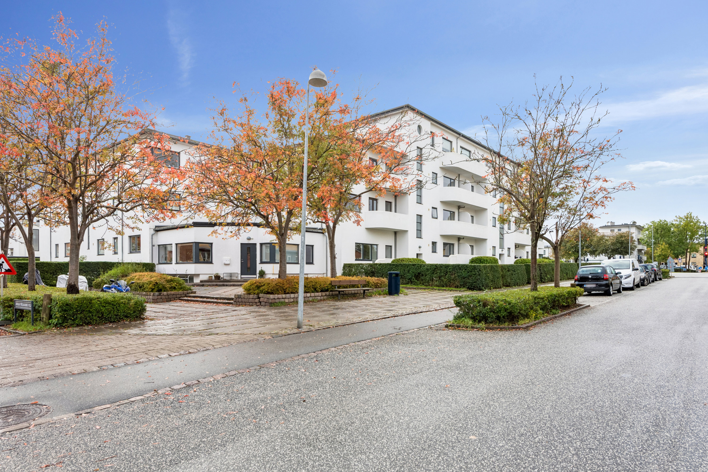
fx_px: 433
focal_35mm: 22
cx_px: 354
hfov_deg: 78.6
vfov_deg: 57.2
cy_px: 236
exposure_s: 1/125
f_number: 13
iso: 320
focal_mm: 22
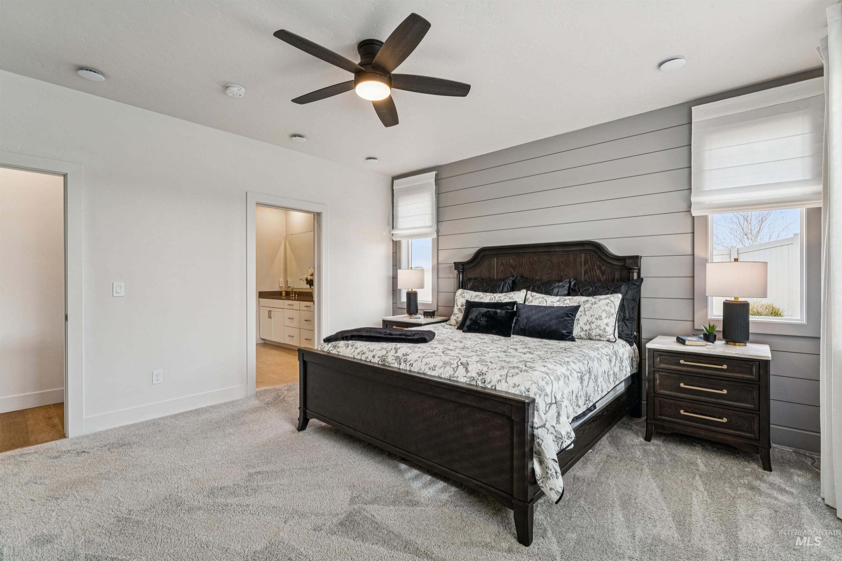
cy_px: 280
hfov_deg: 96.0
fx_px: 379
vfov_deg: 73.1
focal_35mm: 16
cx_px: 421
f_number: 13
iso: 400
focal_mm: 16.2
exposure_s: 1/15
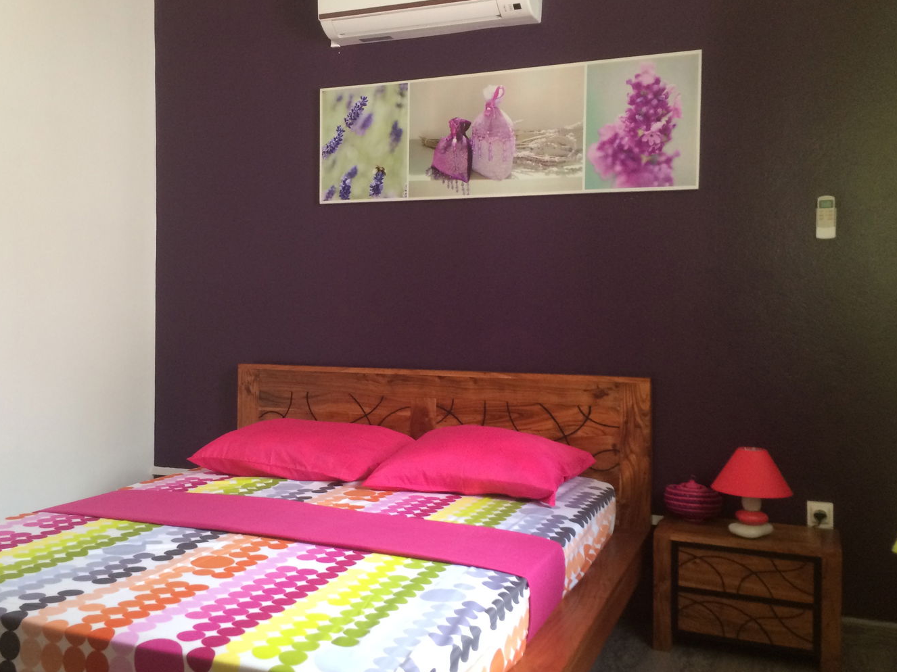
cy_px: 311
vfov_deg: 40.7
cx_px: 370
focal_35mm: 35
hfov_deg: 52.4
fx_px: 907
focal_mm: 4.15
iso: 80
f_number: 2.2
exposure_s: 1/33
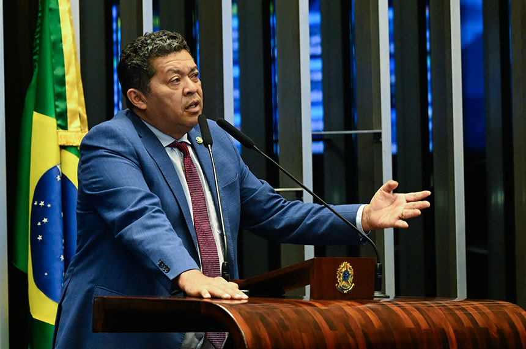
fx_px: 2406
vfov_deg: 8.3
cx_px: 263
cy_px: 174
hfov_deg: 12.5
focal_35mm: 165
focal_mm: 165
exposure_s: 1/160
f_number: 4
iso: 6400
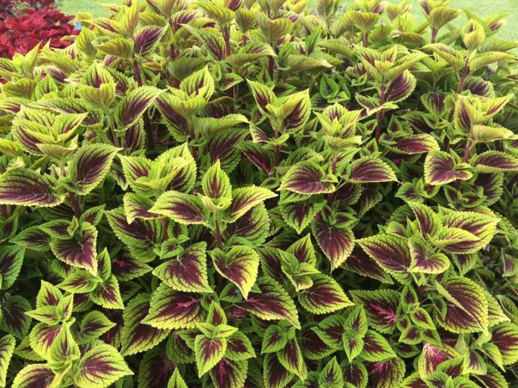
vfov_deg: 48.2
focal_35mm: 29
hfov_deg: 61.7
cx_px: 259
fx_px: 434
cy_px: 194
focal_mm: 4.15
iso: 25
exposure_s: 1/120
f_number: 2.2
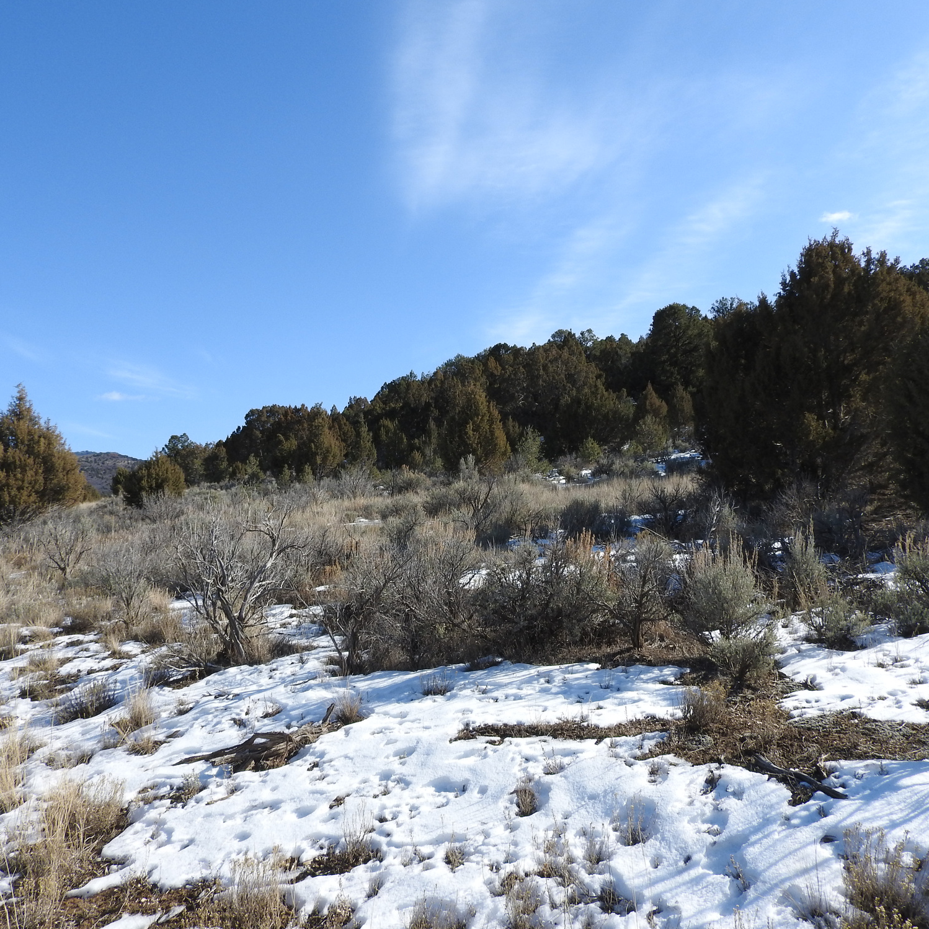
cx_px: 458
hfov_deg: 55.6
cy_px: 473
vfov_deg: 55.6
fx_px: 881
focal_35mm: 29
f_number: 3.3
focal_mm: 4.3
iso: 100
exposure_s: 1/1250
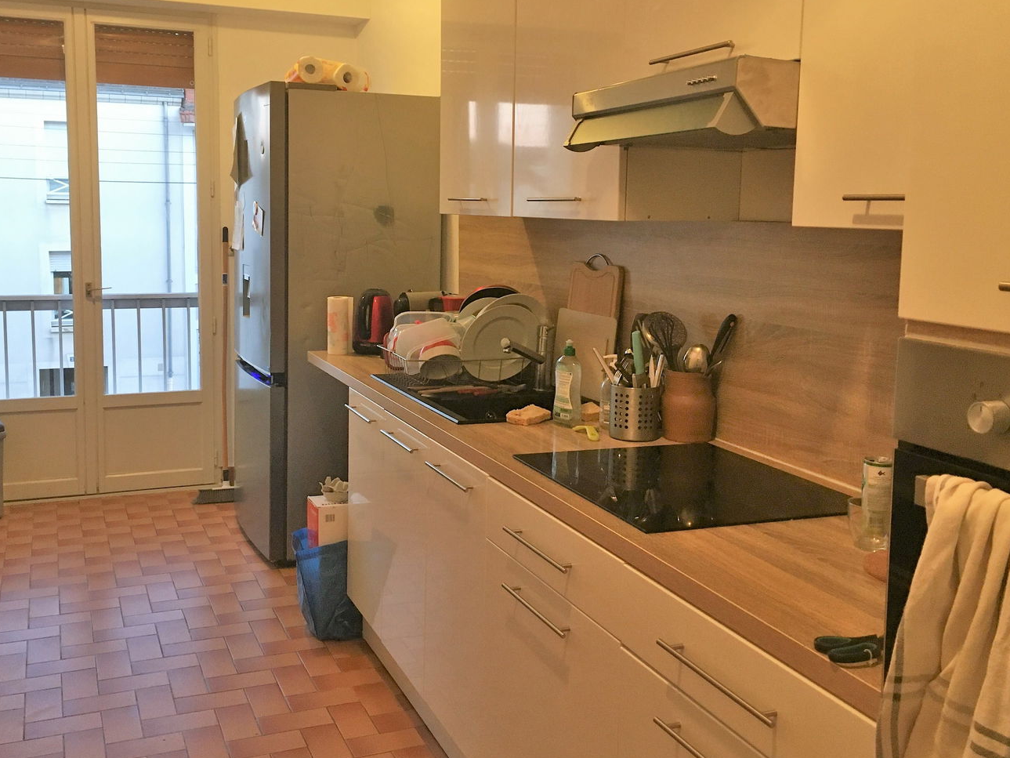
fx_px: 1050
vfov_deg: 39.6
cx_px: 460
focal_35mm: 36
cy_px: 328
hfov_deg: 51.3
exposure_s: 1/33
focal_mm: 4.15
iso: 160
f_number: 2.2
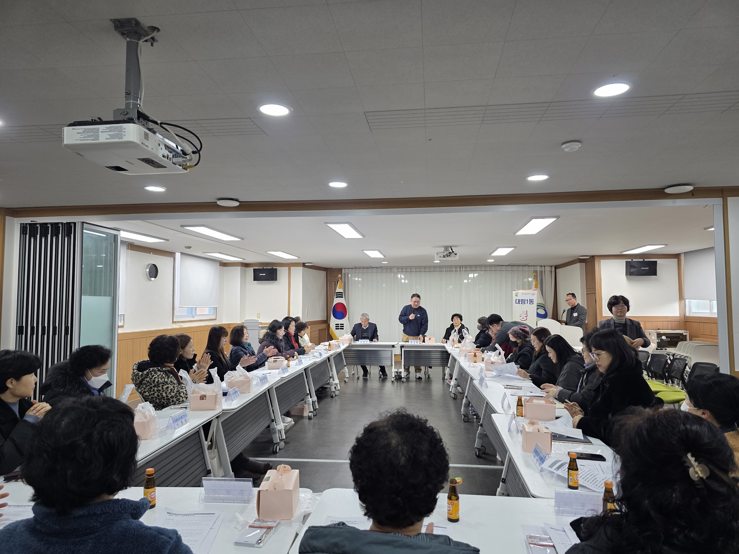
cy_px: 277
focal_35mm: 23
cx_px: 370
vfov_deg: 58.9
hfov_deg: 73.9
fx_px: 491
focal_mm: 6.3
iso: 160
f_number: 1.7
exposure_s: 1/120
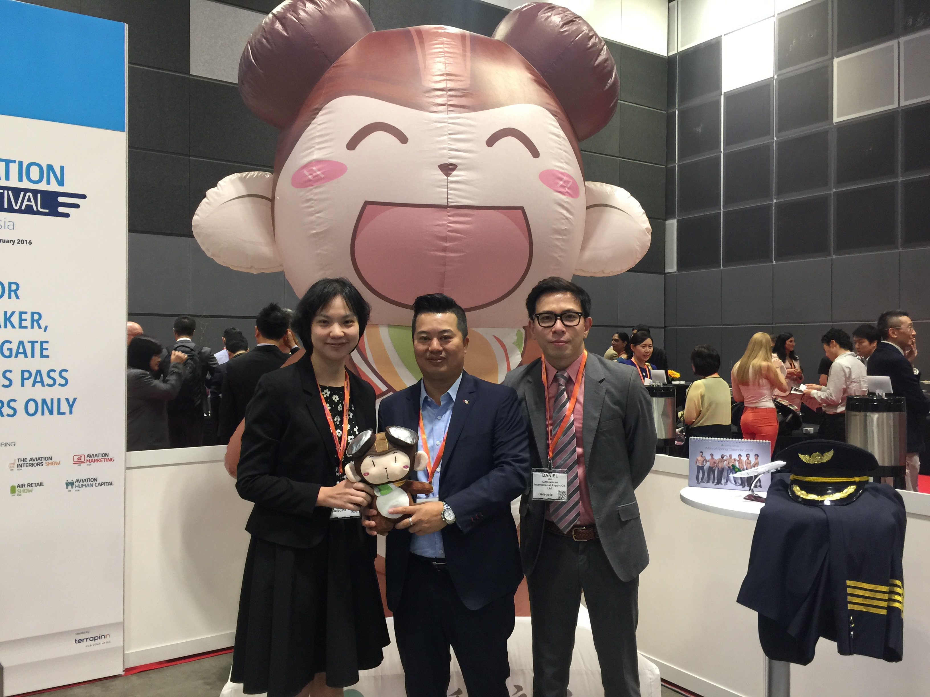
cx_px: 465
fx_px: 779
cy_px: 348
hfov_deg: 61.7
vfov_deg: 48.2
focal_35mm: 29
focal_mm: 4.15
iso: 80
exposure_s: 1/17
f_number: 2.2
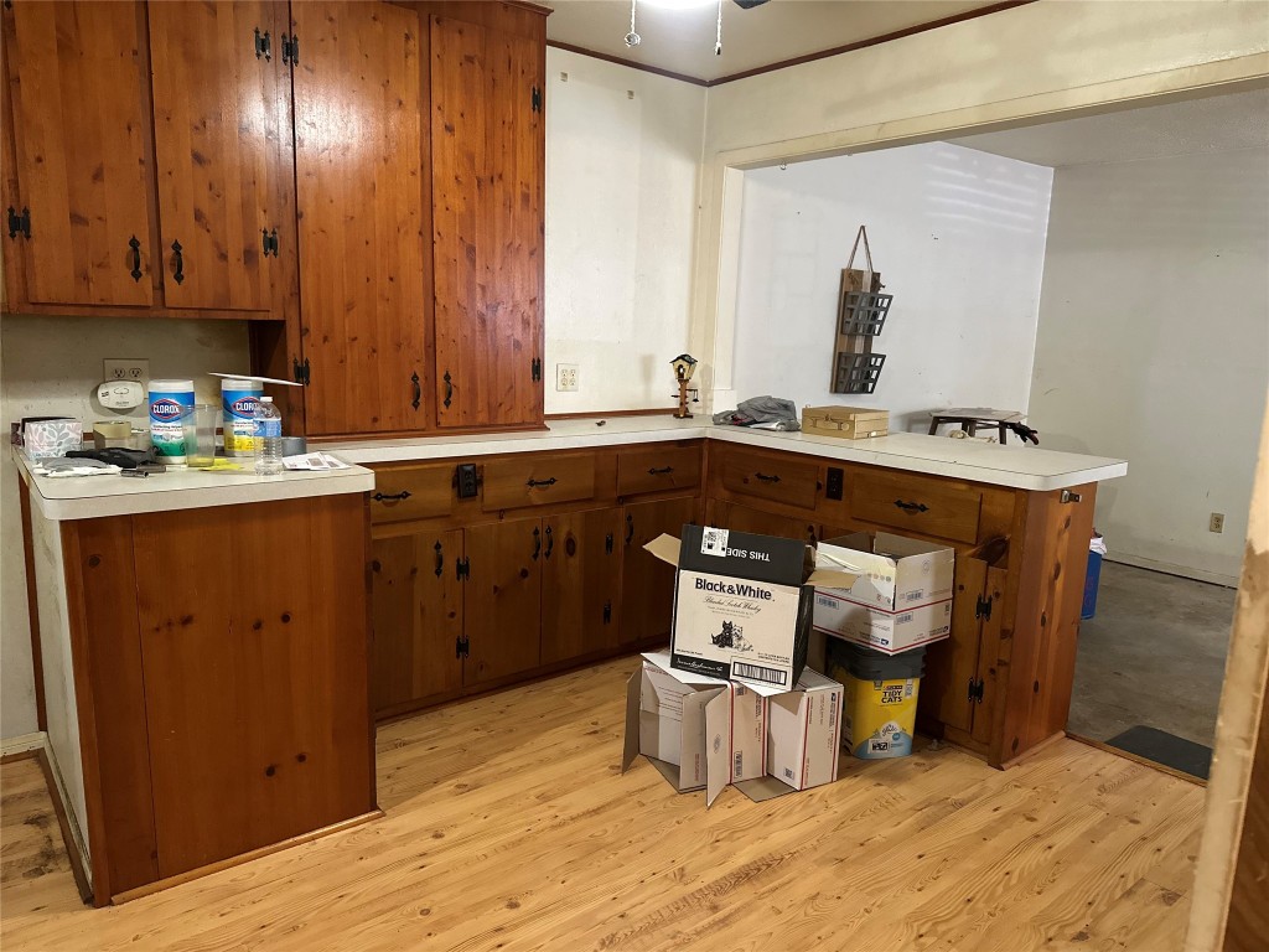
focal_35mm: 24
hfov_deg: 71.6
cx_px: 634
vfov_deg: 56.8
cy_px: 476
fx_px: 880
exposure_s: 1/40
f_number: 1.78
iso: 800
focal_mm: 6.86
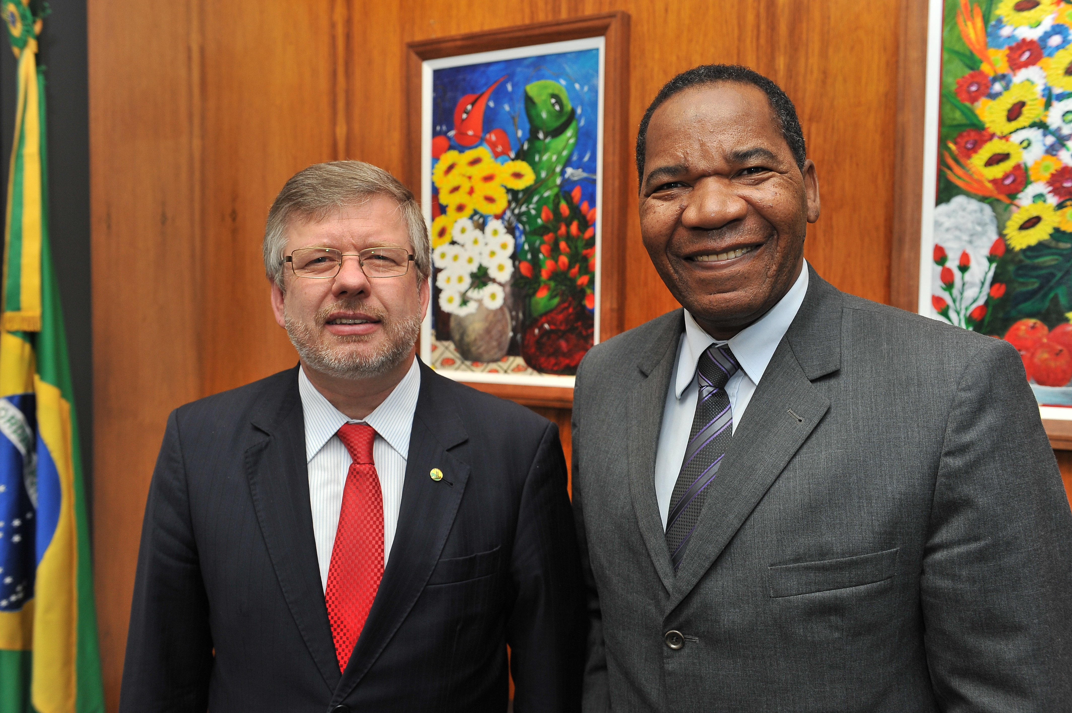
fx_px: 1071
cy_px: 356
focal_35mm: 36
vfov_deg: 36.8
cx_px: 536
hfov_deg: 53.2
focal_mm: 36
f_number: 5.6
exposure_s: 1/80
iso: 800
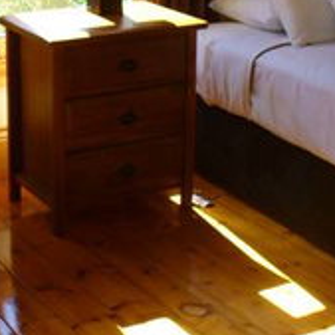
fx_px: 1018
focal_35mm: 93
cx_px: 101
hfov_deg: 18.6
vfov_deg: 18.5
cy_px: 75
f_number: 2.8
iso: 64
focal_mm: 6.1
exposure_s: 1/125
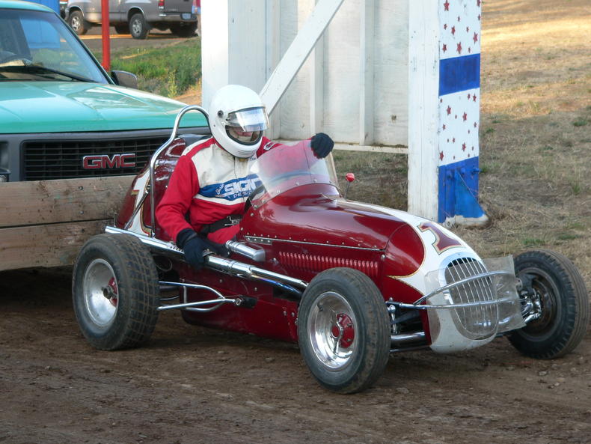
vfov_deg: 14.2
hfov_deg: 18.9
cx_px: 296
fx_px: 1776
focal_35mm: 104
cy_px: 222
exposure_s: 1/80
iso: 80
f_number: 2.8
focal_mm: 17.3
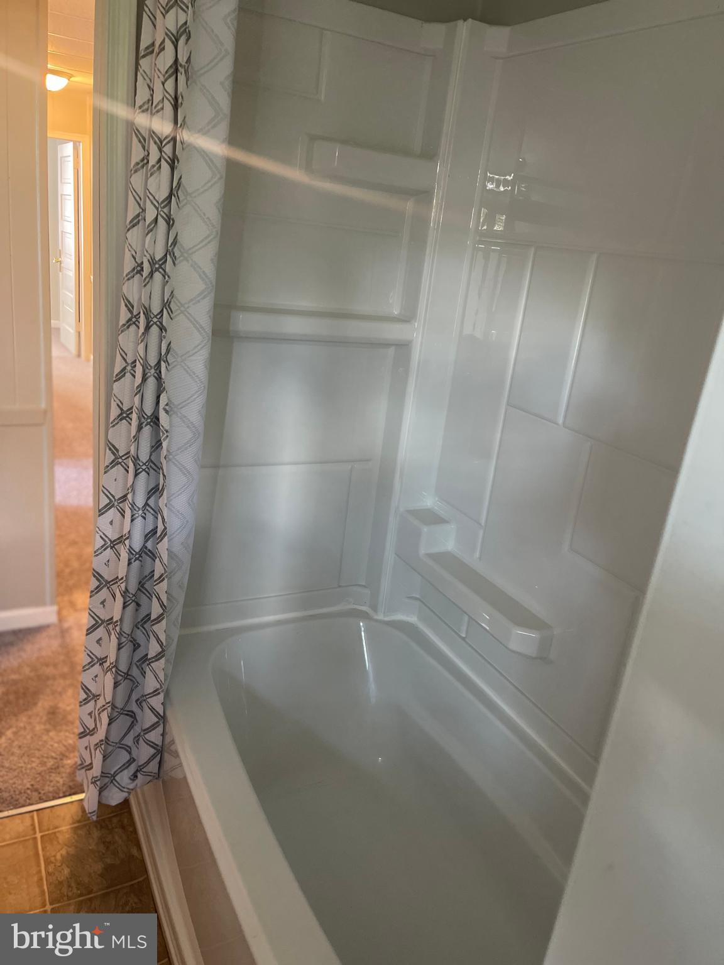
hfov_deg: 53.1
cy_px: 482
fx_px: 725
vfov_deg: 67.3
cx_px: 362
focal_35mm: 26
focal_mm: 5.1
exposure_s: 1/60
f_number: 1.6
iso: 320
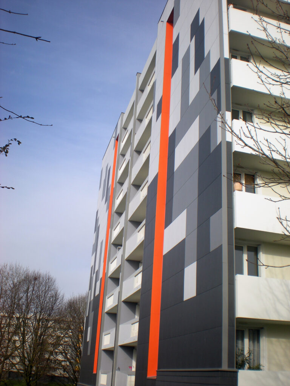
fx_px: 424
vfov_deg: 49.0
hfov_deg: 37.7
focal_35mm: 38
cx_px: 145
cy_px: 193
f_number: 4.6
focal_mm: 6.3
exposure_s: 1/343
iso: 64
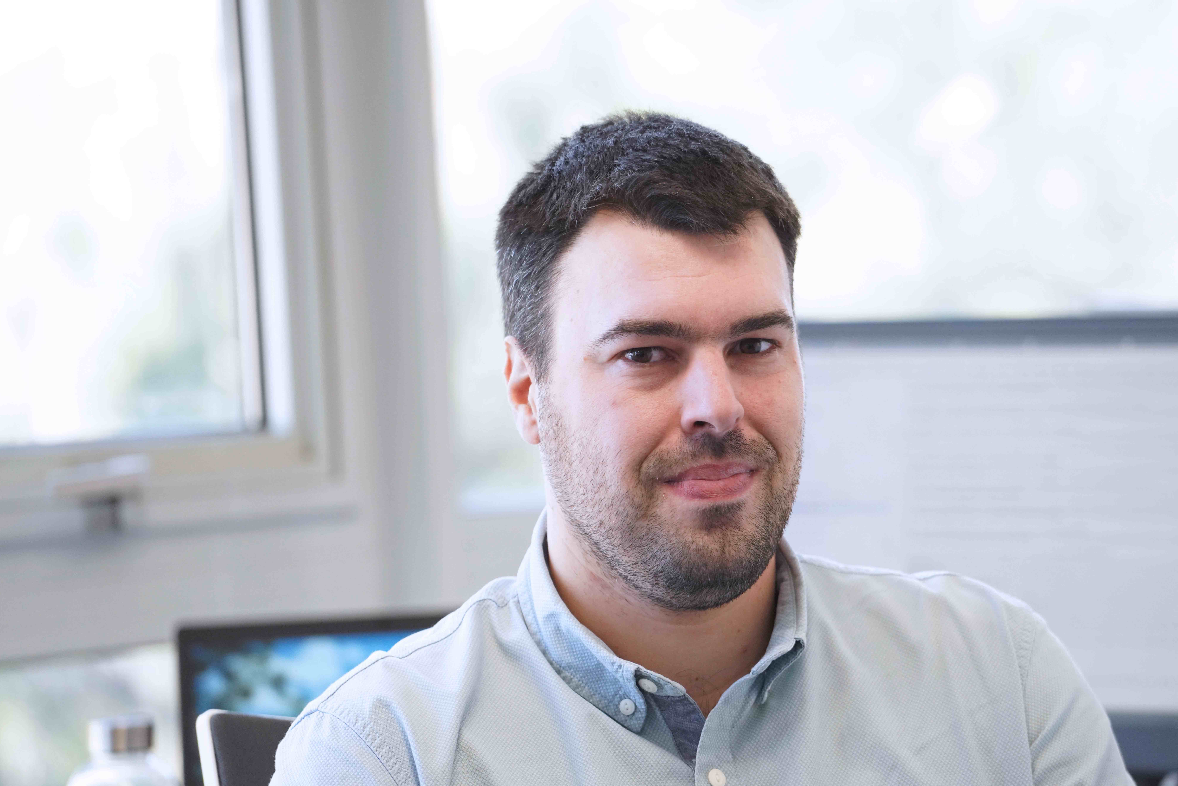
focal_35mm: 229
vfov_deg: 6.0
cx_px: 701
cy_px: 460
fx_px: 7493
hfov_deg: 9.0
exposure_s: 1/250
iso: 2000
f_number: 4
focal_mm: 192
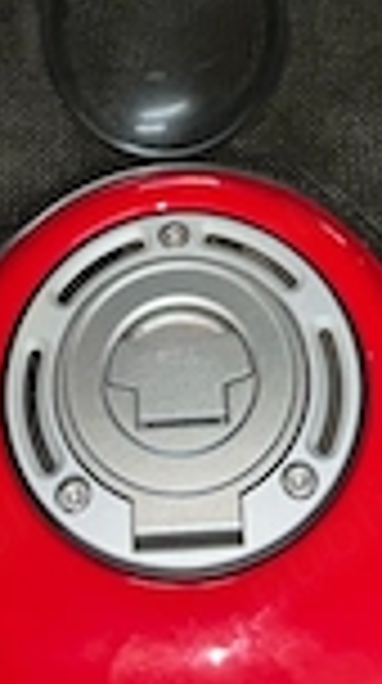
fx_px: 1248
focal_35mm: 69
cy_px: -144
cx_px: 130
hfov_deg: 17.4
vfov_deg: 27.0
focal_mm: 6.76
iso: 100
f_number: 1.78
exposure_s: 1/7
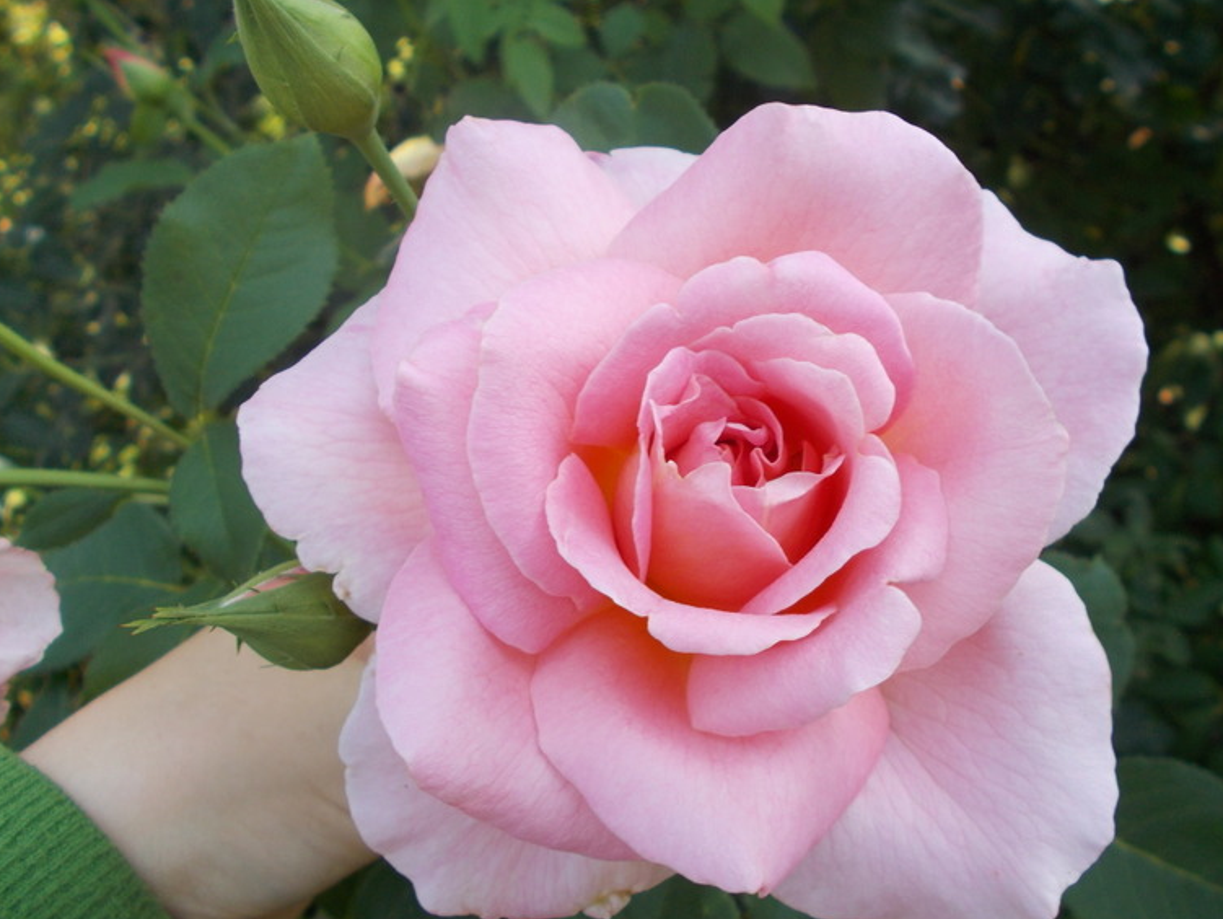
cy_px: 492
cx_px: 704
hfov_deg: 58.1
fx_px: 1096
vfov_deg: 45.4
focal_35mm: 31
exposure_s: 1/125
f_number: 3.2
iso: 80
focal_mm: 4.6
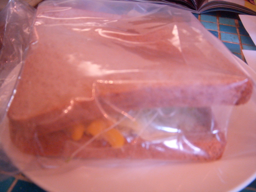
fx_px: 281
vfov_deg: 37.7
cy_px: 96
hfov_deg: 49.0
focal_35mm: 38
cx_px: 128
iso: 400
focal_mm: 6.3
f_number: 3.3
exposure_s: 1/20
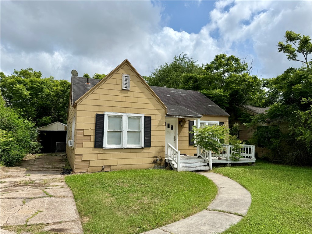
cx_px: 156
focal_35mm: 24
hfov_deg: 71.6
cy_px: 117
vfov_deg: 56.8
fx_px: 216
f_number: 1.78
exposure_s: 1/7353
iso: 80
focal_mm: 6.76
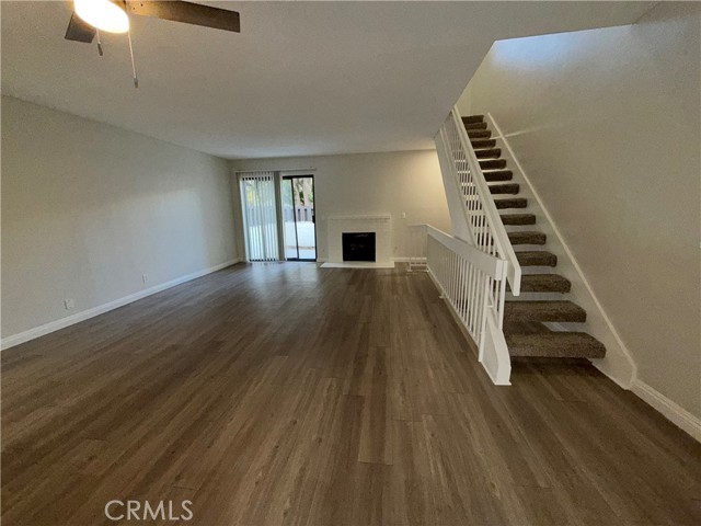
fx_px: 284
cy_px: 263
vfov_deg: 85.7
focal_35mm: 14
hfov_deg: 102.1
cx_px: 350
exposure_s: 1/120
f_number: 2.2
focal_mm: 2.22
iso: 125
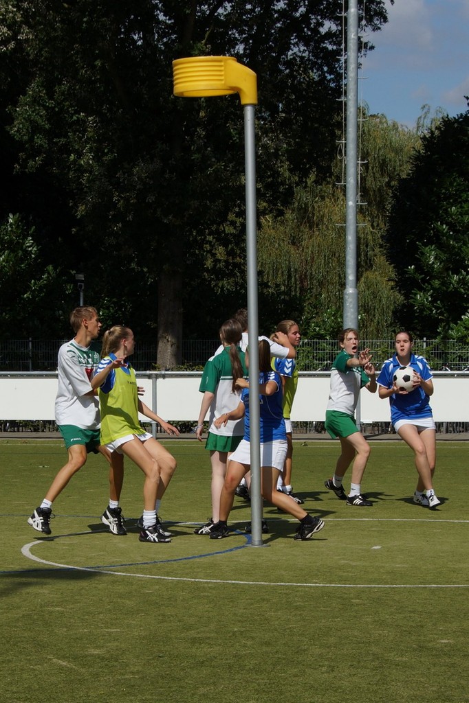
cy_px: 352
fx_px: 1173
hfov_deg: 22.6
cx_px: 234
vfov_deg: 33.4
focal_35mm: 60
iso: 100
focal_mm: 40
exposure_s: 1/500
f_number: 9
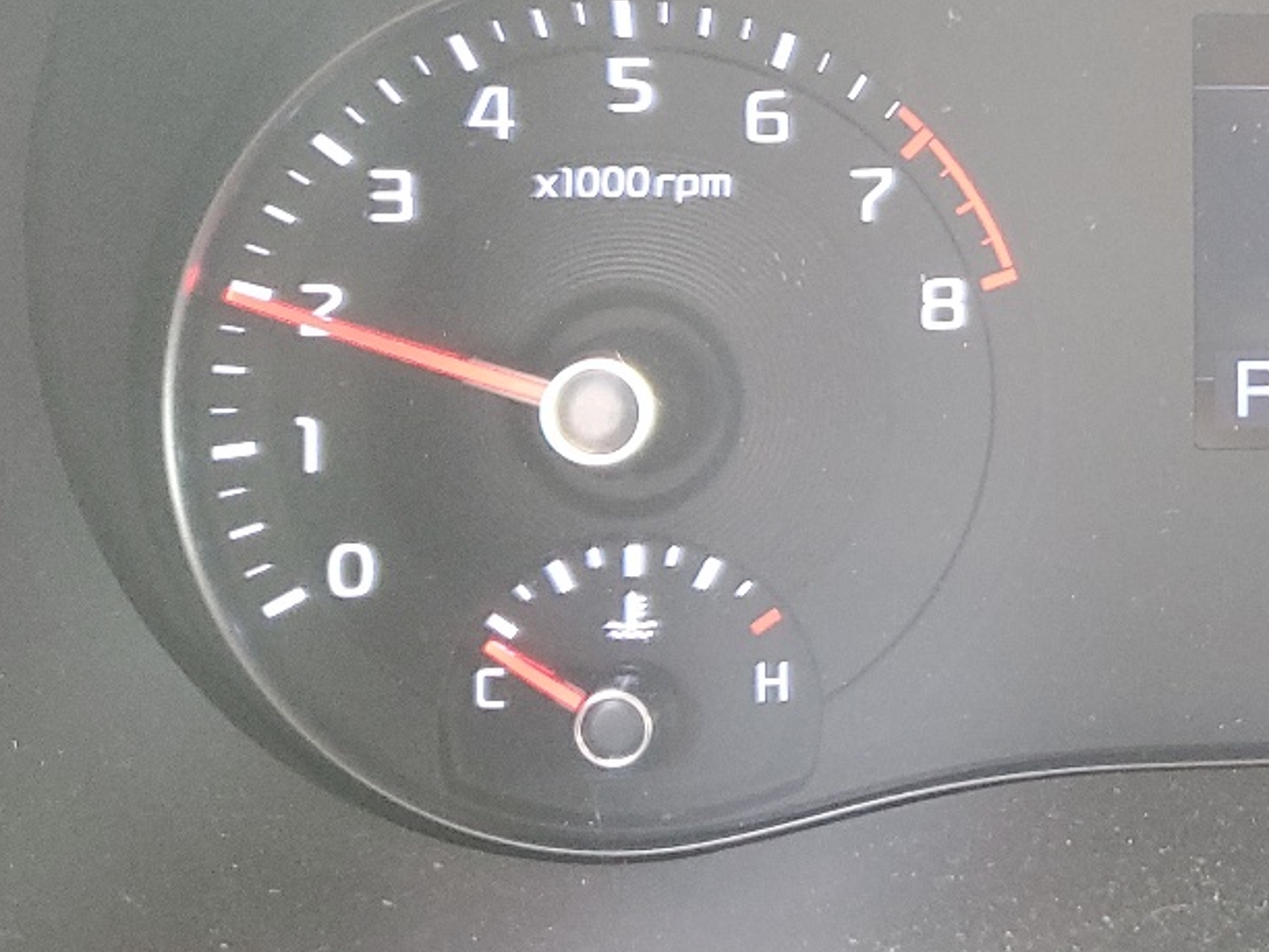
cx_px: 1398
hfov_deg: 26.3
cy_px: 201
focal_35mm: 68
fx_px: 2493
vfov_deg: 21.4
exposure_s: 1/60.2
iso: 159
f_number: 1.5
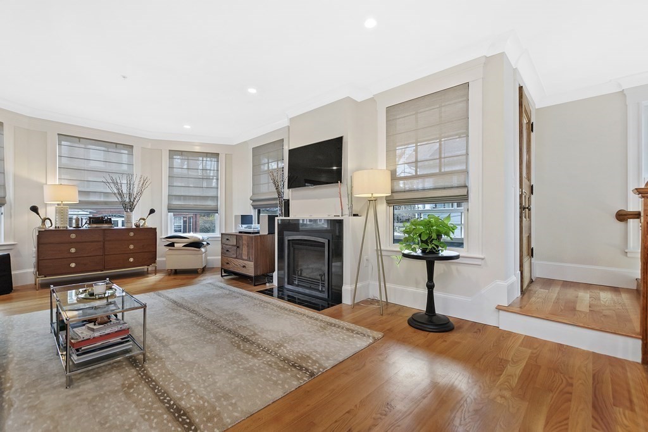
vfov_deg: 77.3
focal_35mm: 15
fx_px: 270
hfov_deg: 100.4
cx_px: 324
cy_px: 216
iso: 250
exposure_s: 1/60
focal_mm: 10
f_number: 4
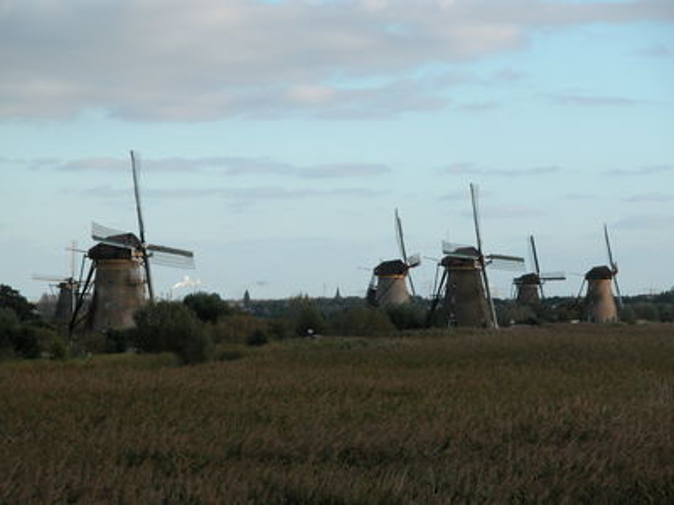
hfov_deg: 11.4
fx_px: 3368
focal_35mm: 173
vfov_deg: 8.6
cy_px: 252
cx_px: 337
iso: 100
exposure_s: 1/334
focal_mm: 44.7
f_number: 5
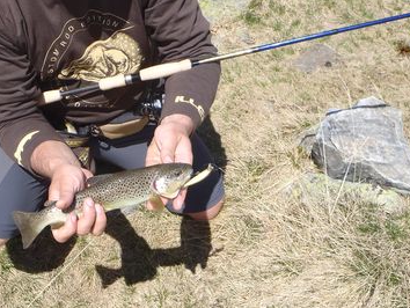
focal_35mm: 47
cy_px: 52
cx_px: 118
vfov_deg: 30.0
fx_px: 557
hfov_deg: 39.6
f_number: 4.5
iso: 80
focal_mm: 5
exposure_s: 1/400
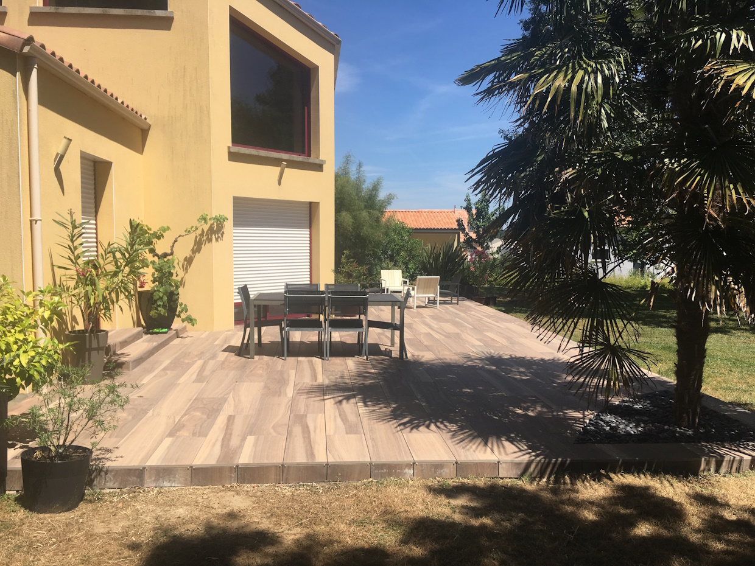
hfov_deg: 61.7
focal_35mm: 29
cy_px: 283
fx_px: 633
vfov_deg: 48.2
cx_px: 378
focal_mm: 4.15
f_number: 2.2
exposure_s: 1/1479
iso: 25
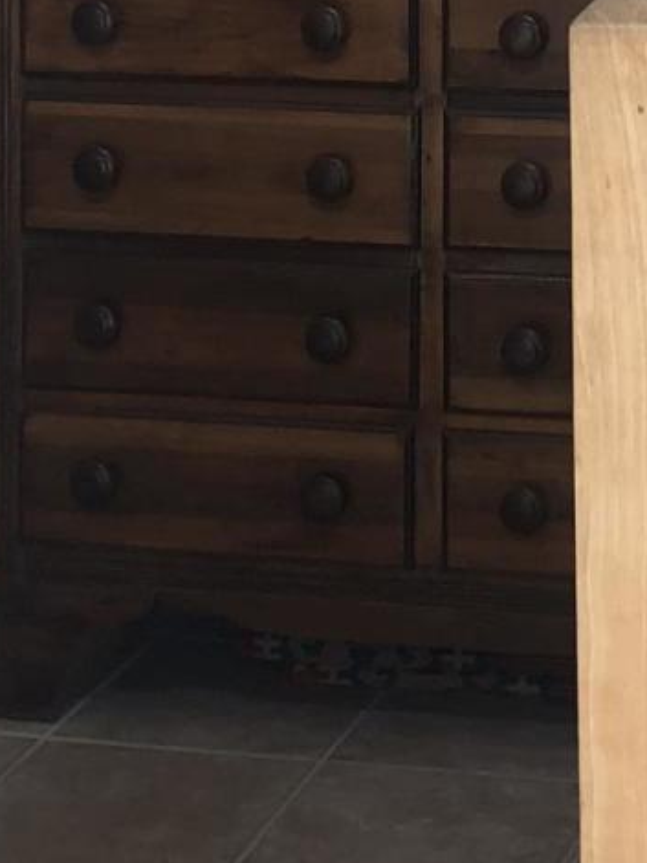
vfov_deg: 15.8
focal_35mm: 119
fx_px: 2967
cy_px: -236
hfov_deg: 12.2
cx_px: 737
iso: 32
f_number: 1.8
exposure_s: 1/120
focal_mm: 3.99
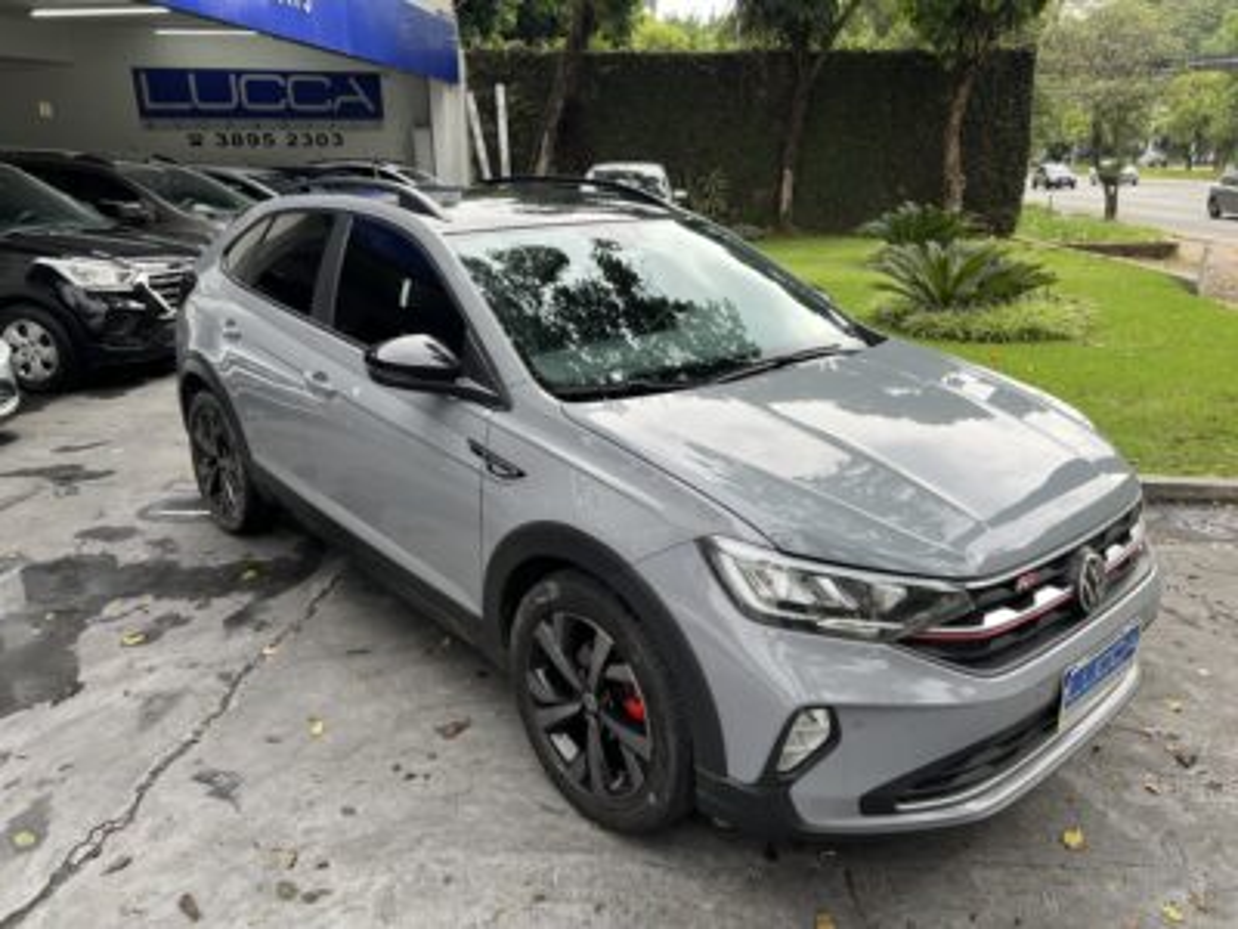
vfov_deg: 53.1
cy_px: 464
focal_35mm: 26
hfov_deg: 67.3
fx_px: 930
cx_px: 619
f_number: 1.5
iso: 50
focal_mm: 5.7
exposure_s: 1/827
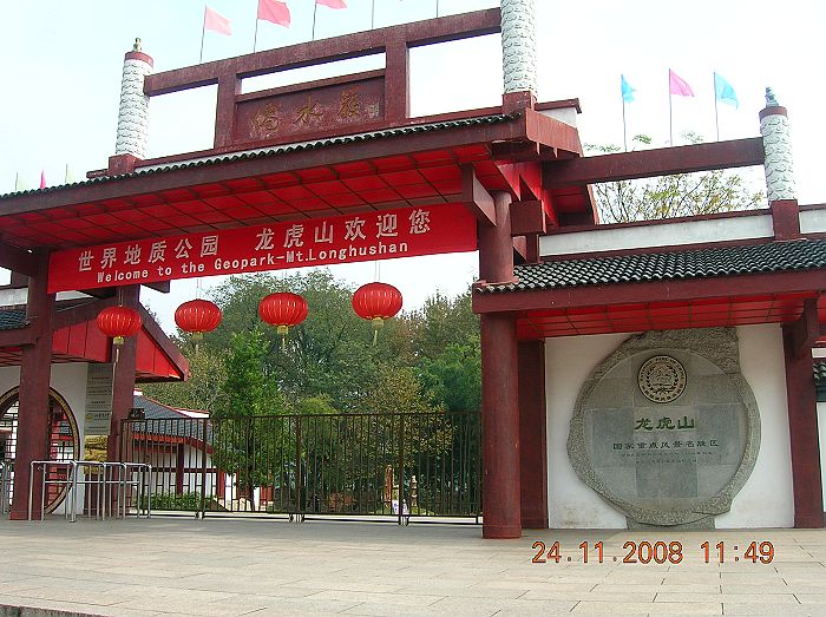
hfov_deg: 54.0
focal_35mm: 34
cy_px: 308
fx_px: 810
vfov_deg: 41.7
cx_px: 413
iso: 50
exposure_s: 1/172
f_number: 4.9
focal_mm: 5.7
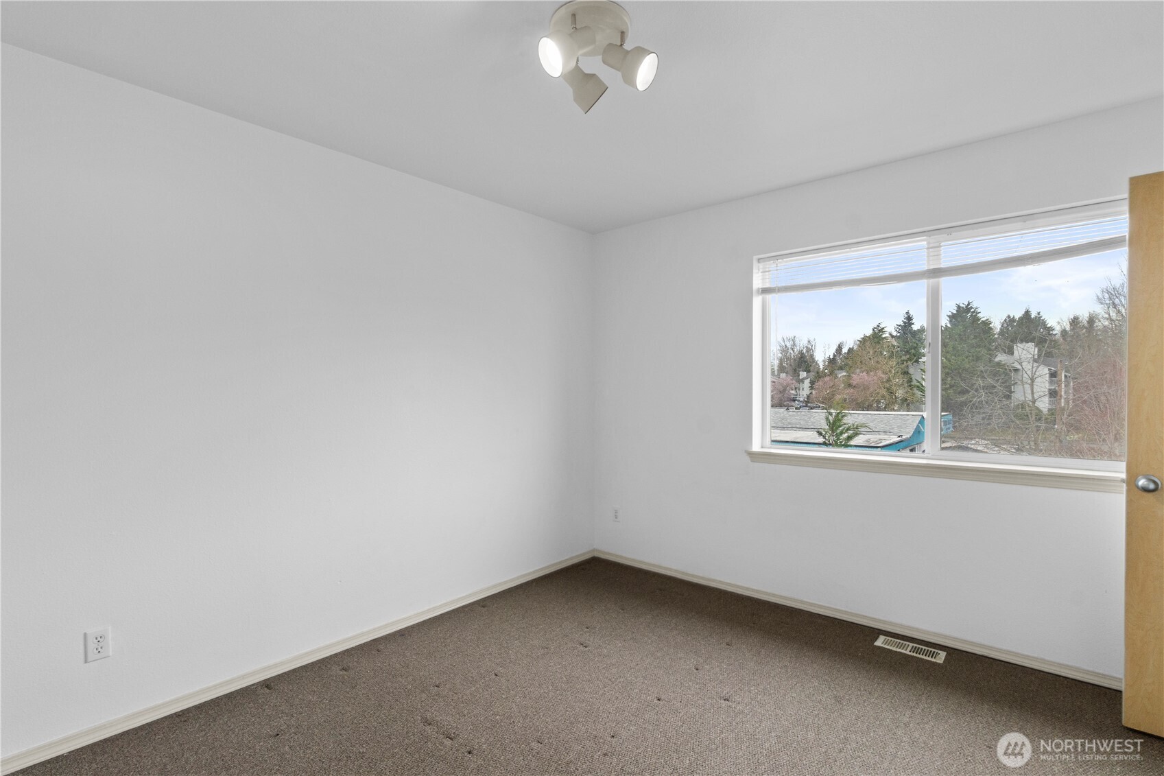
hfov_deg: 100.4
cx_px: 582
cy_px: 388
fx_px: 485
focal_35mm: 15
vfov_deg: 77.3
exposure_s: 1/25
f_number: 9
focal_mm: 10
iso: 400
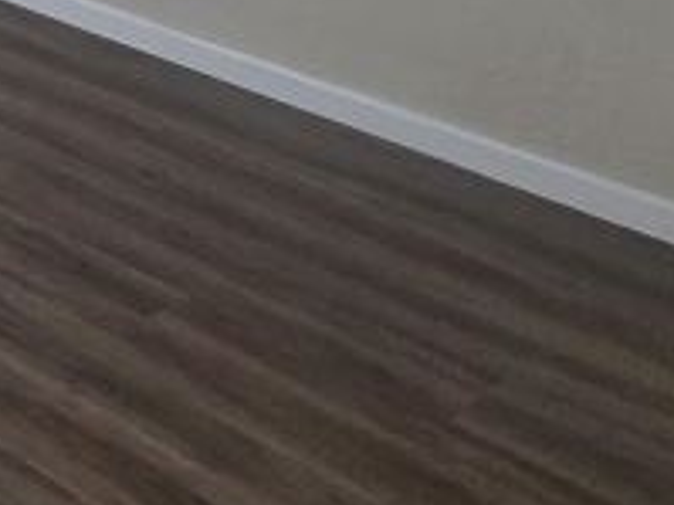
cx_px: -623
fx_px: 1304
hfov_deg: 19.3
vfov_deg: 20.4
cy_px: -108
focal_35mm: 67
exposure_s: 1/359
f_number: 2.2
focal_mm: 2.2
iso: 320
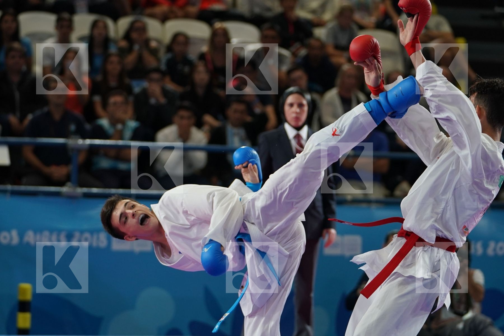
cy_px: 168
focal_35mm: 186
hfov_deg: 11.1
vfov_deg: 7.4
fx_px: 2604
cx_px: 252
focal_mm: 124
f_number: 2.8
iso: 1000
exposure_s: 1/1000
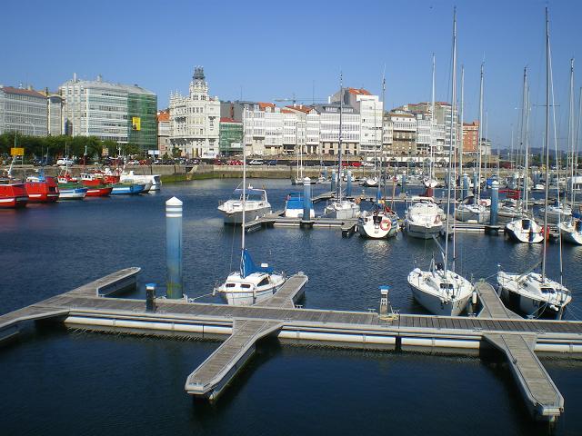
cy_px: 218
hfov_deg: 49.0
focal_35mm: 38
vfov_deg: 37.7
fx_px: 639
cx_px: 291
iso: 64
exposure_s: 1/640
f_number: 4.6
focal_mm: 6.3
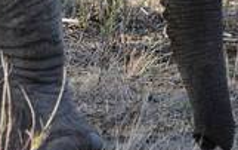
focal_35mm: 1657
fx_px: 10759
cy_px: -187
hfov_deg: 1.3
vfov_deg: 0.8
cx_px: 157
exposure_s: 1/400
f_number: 5.3
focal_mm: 250
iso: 500
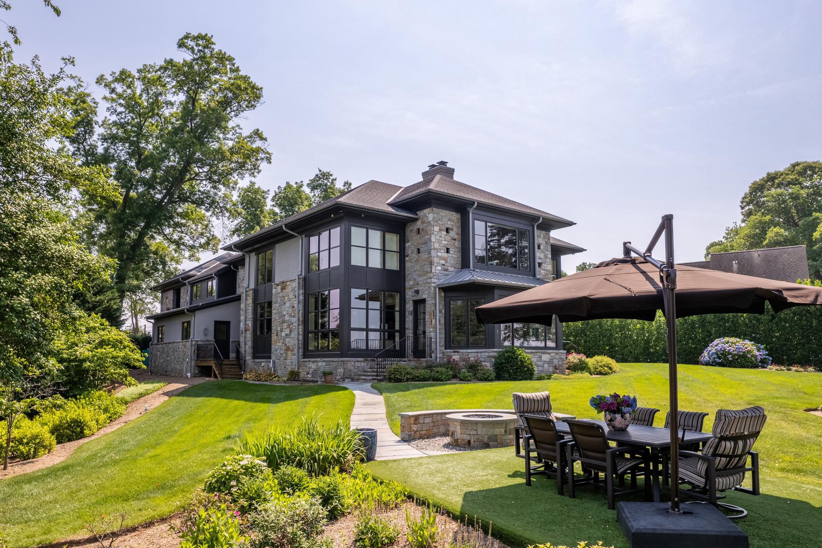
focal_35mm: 25
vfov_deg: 51.1
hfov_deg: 71.5
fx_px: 571
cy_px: 308
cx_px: 390
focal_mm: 8.38
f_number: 2.8
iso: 100
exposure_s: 1/4000
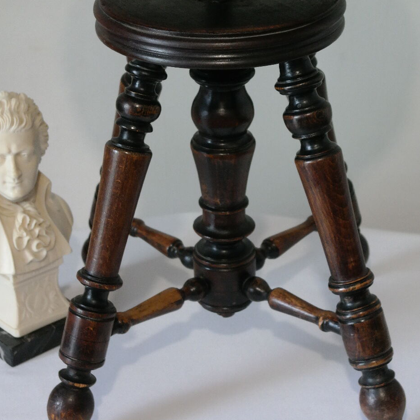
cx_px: 231
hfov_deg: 20.6
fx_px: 1153
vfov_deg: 20.5
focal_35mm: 84
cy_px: 118
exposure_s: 1/60
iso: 1600
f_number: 4.5
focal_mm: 35
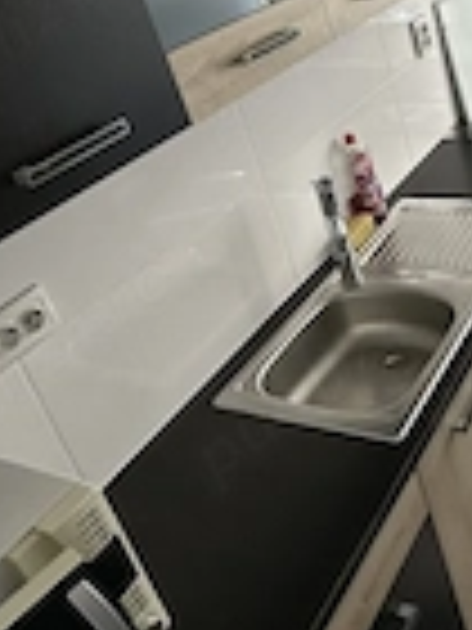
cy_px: 99
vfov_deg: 43.9
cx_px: 499
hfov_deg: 32.3
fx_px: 727
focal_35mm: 40
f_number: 2.2
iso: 100
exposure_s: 1/99
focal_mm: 2.22
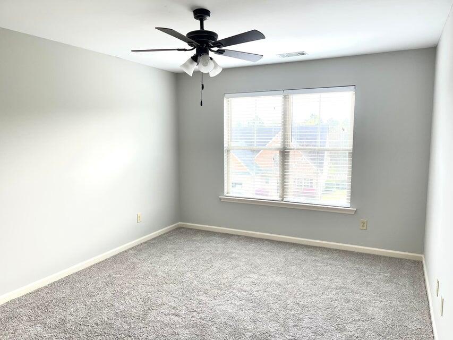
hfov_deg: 67.3
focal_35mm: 26
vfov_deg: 53.1
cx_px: 226
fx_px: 340
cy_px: 170
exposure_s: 1/134
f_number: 1.6
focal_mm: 5.1
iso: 32
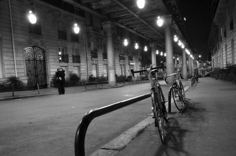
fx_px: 167
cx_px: 118
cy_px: 78
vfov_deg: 50.2
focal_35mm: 26
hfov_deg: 70.6
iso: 1600
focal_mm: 17
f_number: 6.3
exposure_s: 1/13
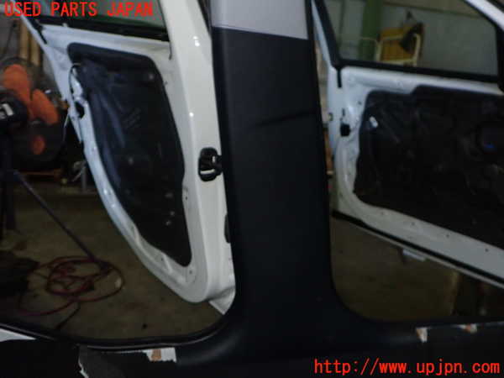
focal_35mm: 30
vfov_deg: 46.8
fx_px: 437
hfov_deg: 60.0
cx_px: 252
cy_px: 189
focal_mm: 5.4
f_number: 6.3
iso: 800
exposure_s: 1/30
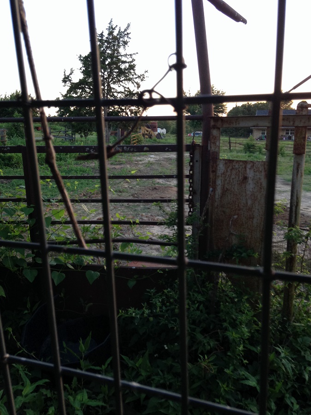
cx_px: 156
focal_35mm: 33
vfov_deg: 55.4
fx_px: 395
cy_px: 208
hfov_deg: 42.9
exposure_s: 1/120
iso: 100
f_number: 2.4
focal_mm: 4.12
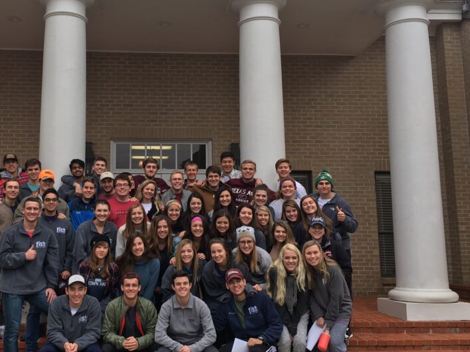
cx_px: 165
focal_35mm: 42
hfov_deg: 44.3
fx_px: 570
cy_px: 161
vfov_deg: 34.3
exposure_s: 1/358
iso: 25
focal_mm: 4.15
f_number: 2.2
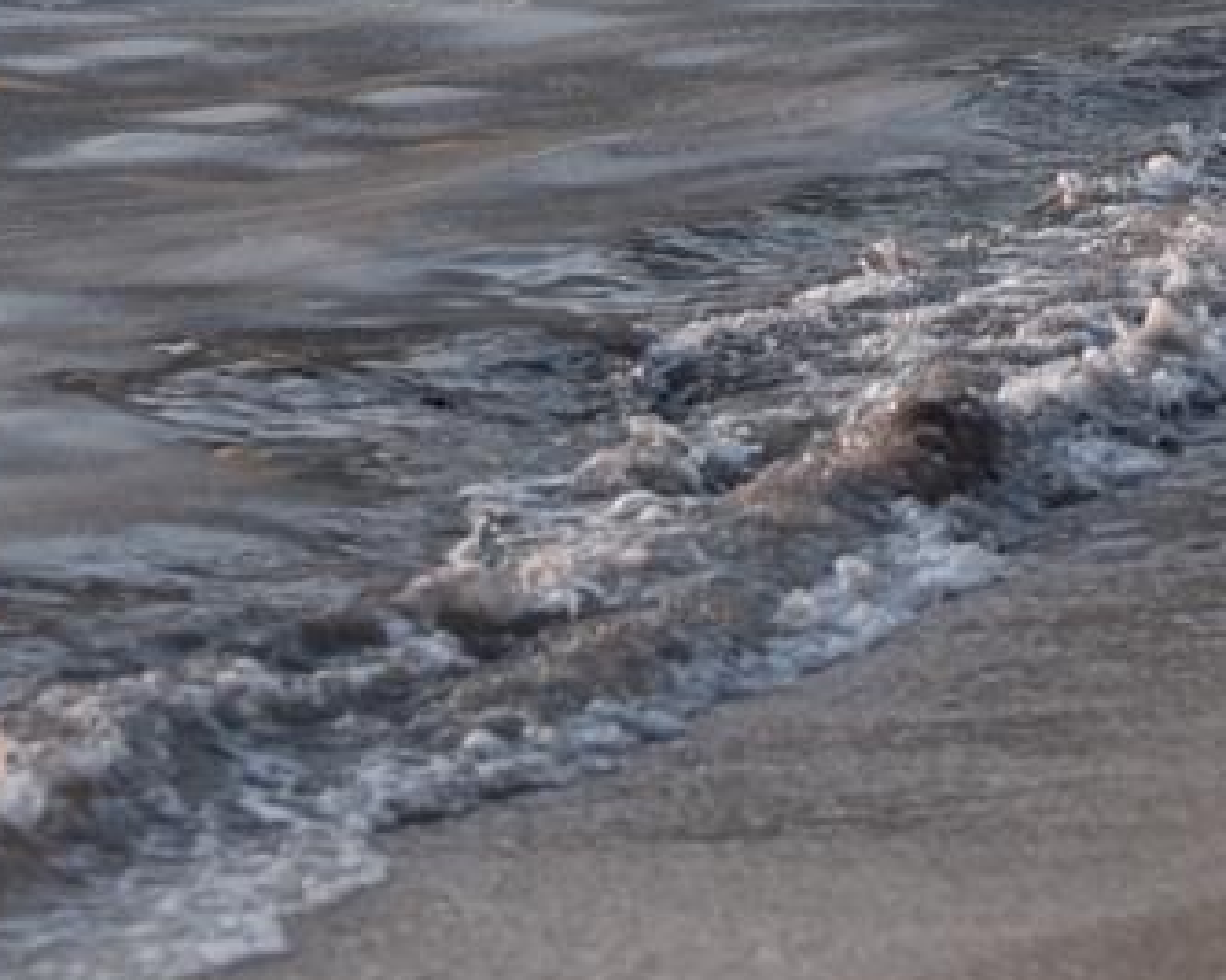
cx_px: 950
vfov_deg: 4.9
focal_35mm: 316
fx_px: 11459
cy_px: -357
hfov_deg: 6.1
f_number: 3.2
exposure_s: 1/200
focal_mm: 70
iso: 250
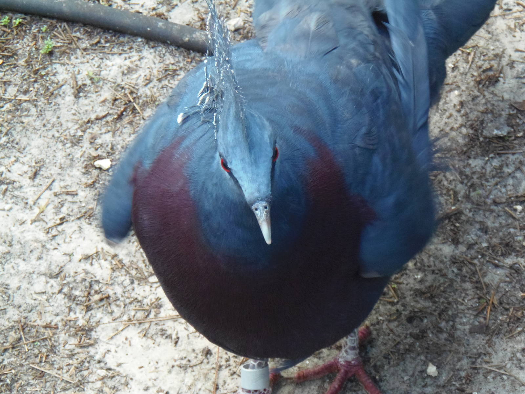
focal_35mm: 279
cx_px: 262
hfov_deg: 7.1
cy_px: 197
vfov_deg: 5.3
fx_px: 4231
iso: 400
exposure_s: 1/50
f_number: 5.2
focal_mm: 51.7
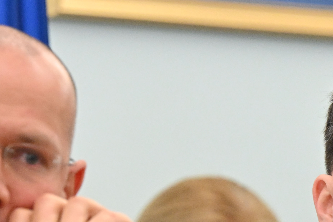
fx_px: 6946
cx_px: 379
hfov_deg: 2.7
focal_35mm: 751
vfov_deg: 1.8
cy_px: 303
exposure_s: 1/200
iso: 3200
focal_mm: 200
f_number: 5.6
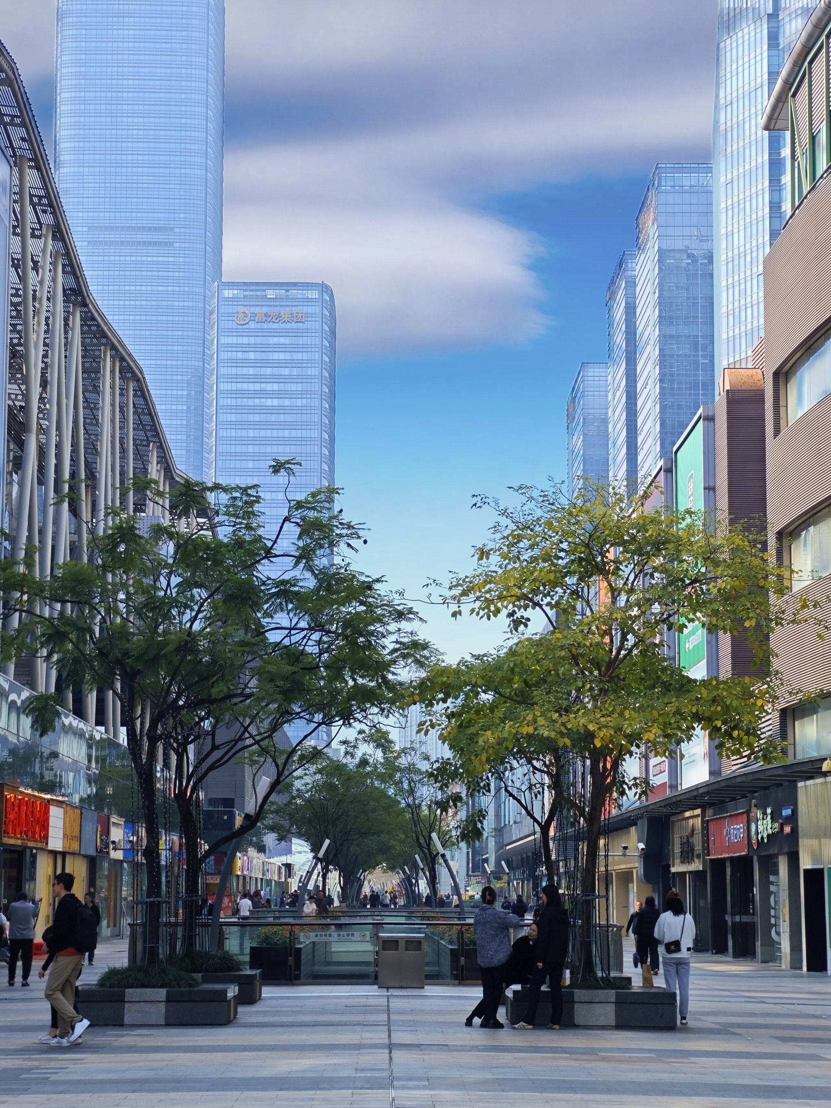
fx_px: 2401
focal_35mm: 75
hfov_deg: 19.6
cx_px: 416
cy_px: 554
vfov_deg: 26.0
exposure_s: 1/526
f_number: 2
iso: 50
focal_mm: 9
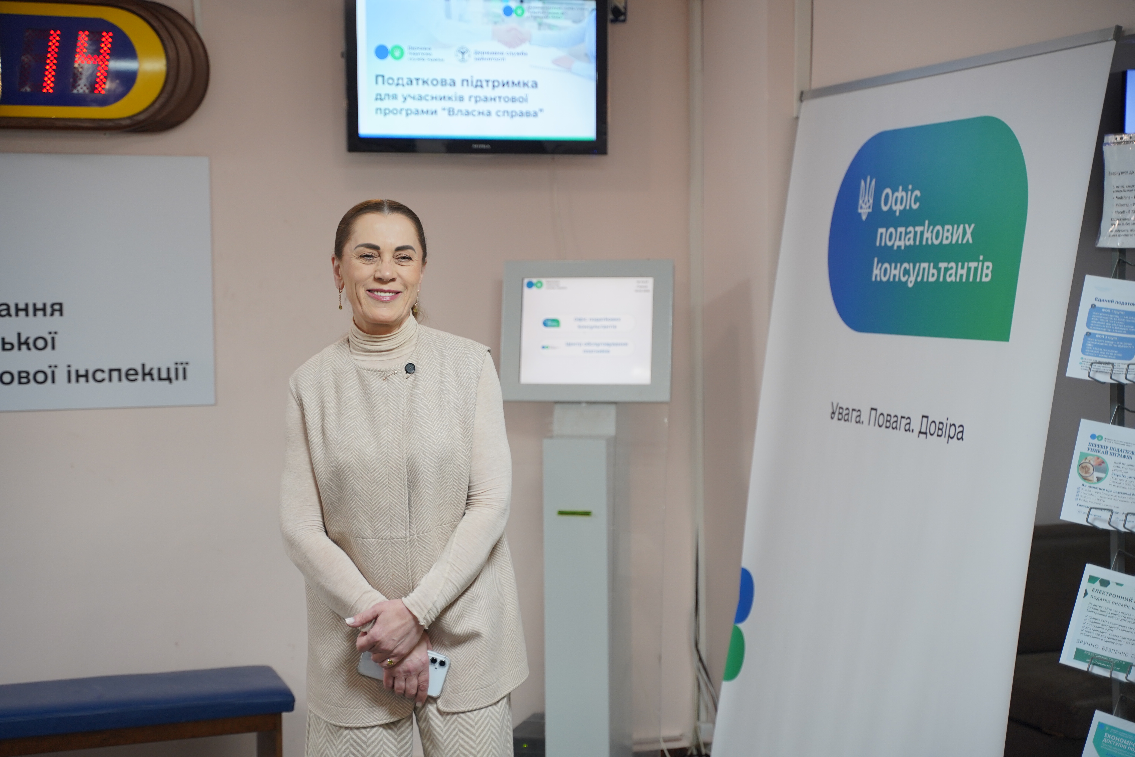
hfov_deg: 31.9
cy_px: 378
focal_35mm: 63
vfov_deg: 21.6
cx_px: 568
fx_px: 1986
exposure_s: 1/125
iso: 640
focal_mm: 63
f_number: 2.8
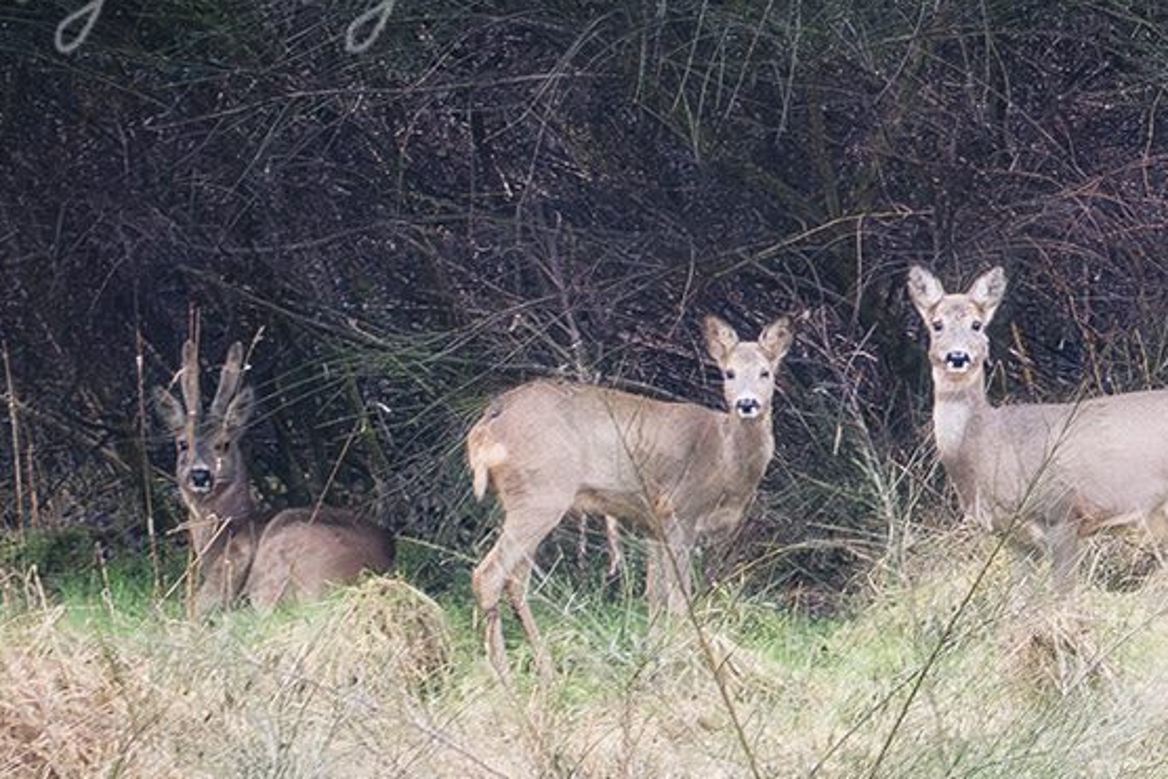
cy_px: 589
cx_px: 784
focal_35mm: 540
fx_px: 17523
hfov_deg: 3.8
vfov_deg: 2.5
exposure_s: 1/2000
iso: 6400
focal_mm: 300
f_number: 5.6
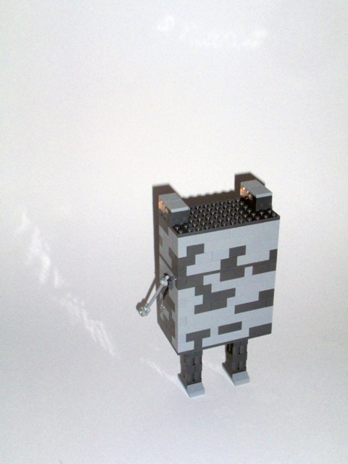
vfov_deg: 36.8
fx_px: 697
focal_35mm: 52
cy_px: 232
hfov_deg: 28.0
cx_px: 174
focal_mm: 9.23
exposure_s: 1/50
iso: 200
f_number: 11
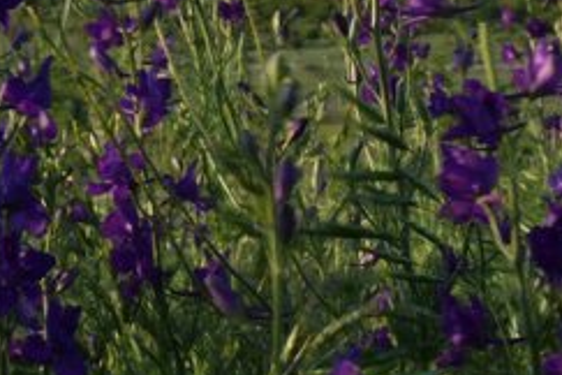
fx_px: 2895
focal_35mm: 185
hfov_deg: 9.9
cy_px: -370
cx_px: -749
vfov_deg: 7.1
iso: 100
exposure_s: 1/20
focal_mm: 25
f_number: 22
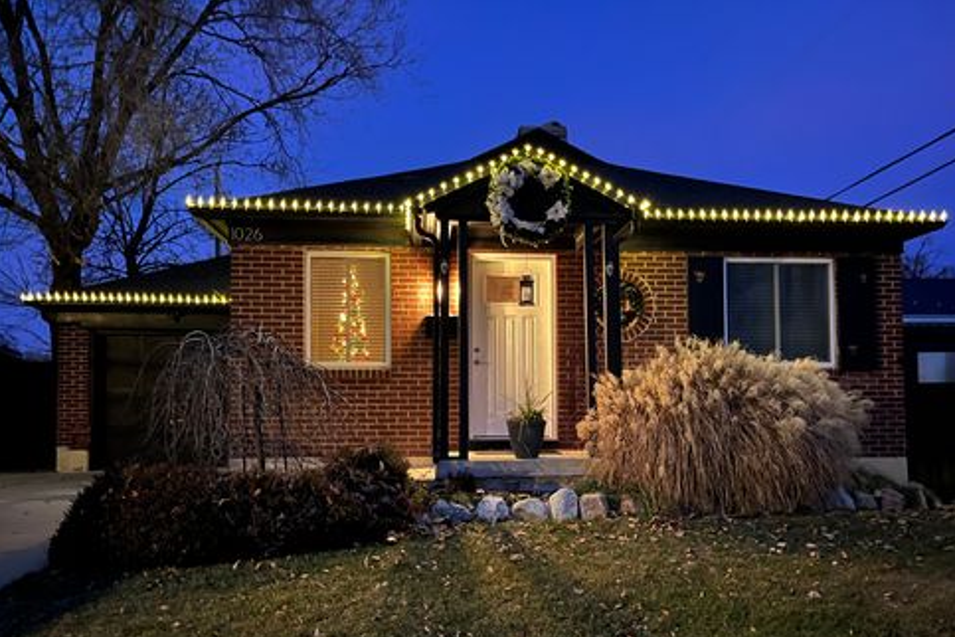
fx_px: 743
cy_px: 369
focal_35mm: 28
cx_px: 490
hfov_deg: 65.5
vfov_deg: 46.2
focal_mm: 5.1
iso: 1000
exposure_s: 1/5
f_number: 1.6
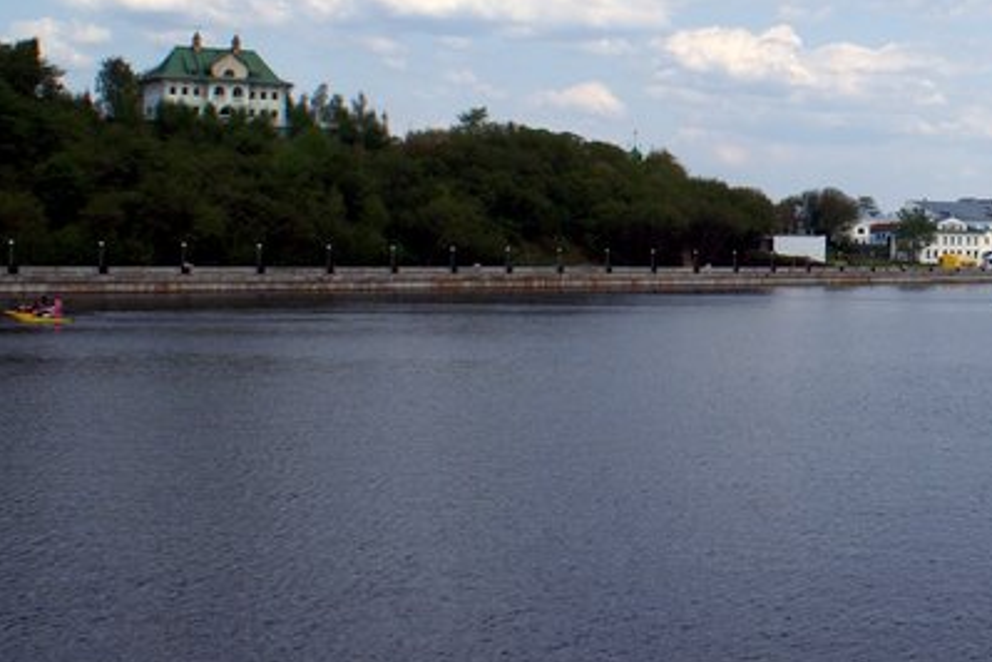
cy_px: 226
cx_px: 1069
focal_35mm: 77
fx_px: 2122
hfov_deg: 24.7
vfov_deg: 17.7
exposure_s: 1/500
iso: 100
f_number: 9
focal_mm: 20
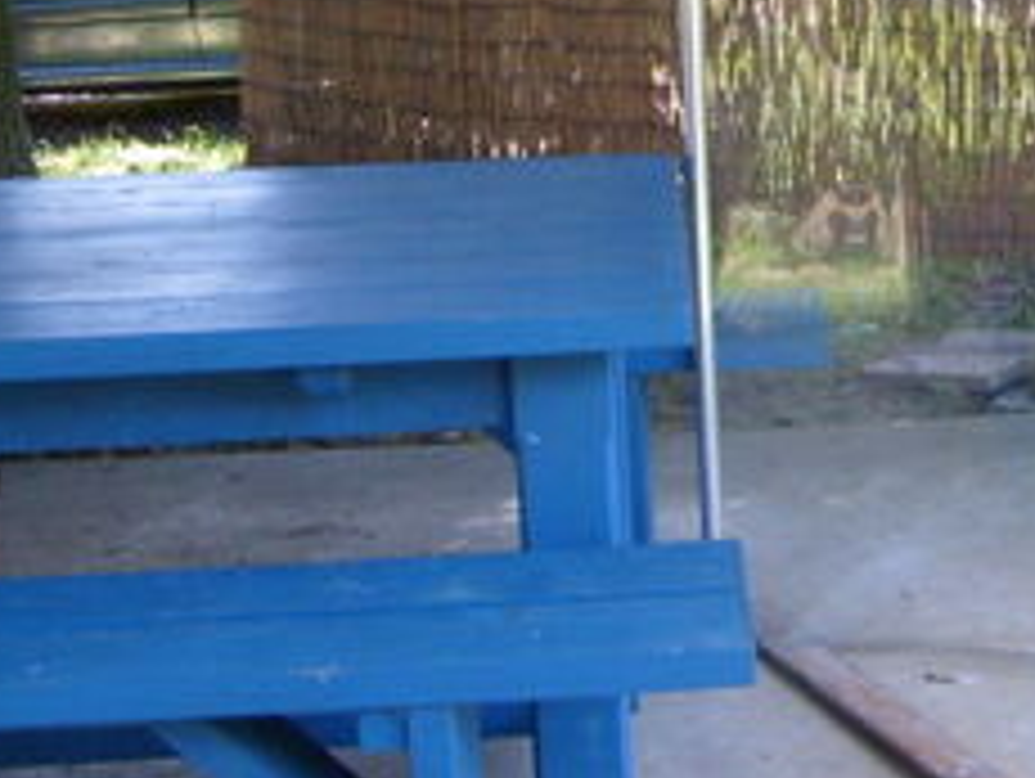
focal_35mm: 73
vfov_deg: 19.6
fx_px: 2185
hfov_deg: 25.8
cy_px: -18
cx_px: 936
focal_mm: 5.8
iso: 80
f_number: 2.8
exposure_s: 1/90
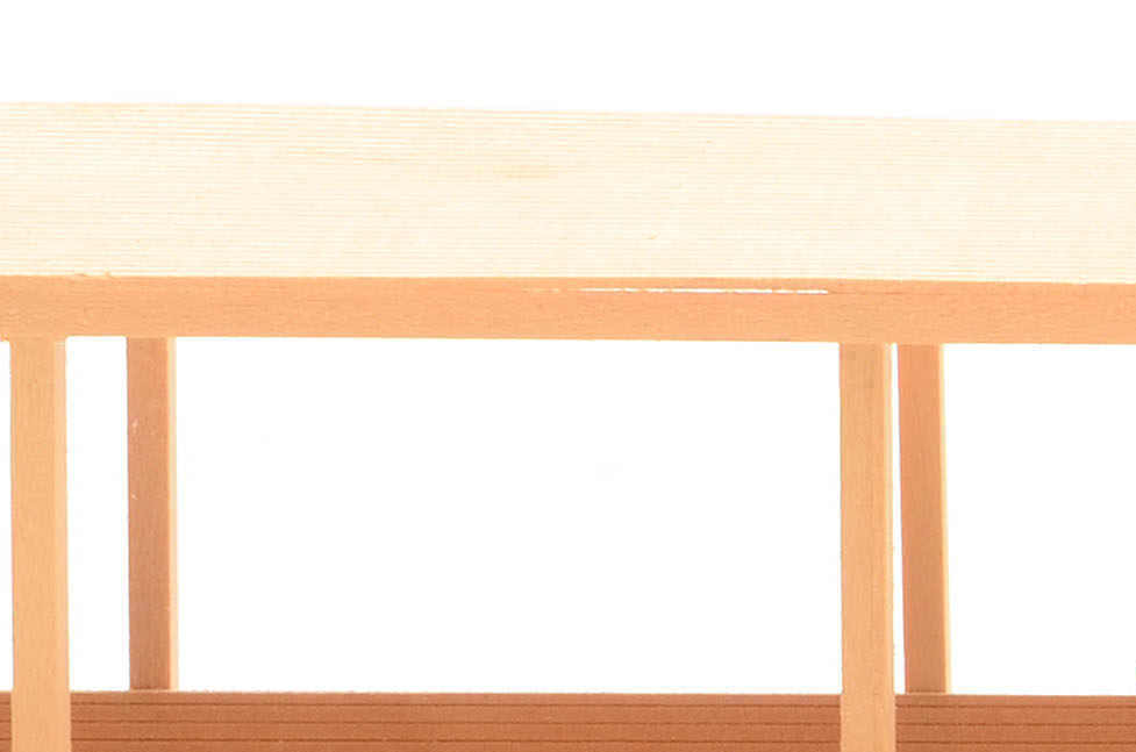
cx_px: 1702
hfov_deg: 9.2
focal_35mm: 220
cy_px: 890
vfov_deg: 6.2
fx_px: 6912
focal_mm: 29
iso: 100
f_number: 18
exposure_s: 1/160
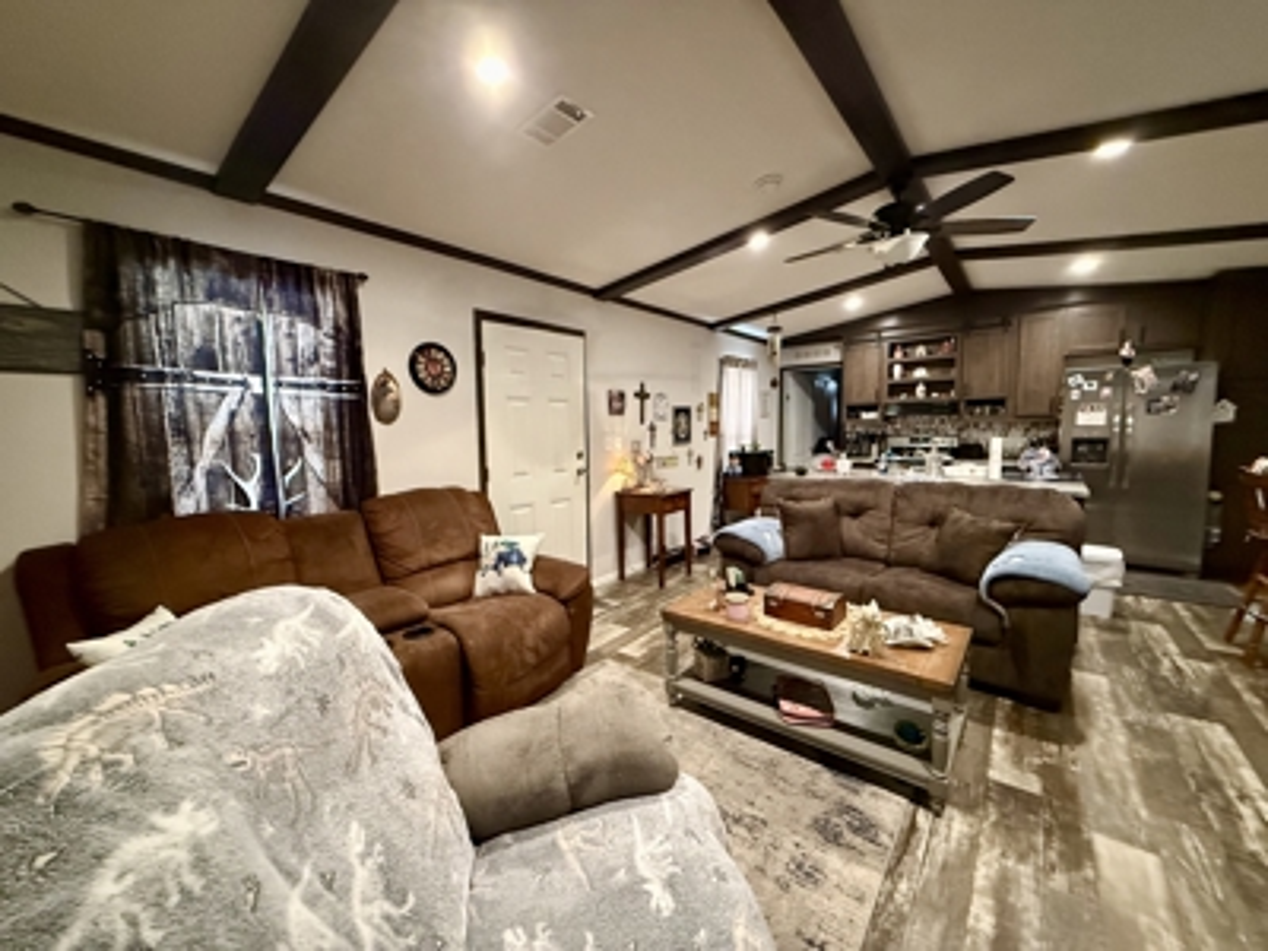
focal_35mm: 14
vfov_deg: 85.7
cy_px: 476
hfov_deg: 102.1
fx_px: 513
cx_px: 634
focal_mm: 2.22
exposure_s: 1/60
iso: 1000
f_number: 2.2
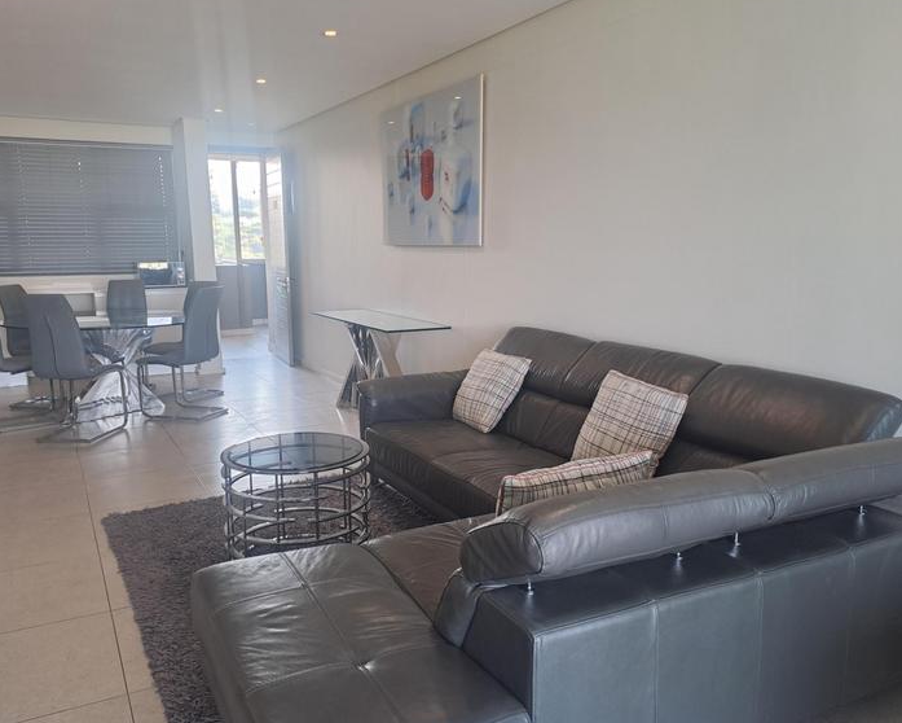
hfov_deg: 62.2
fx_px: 748
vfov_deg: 51.5
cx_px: 432
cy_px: 376
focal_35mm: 28
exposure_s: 1/50
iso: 100
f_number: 1.8
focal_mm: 4.65
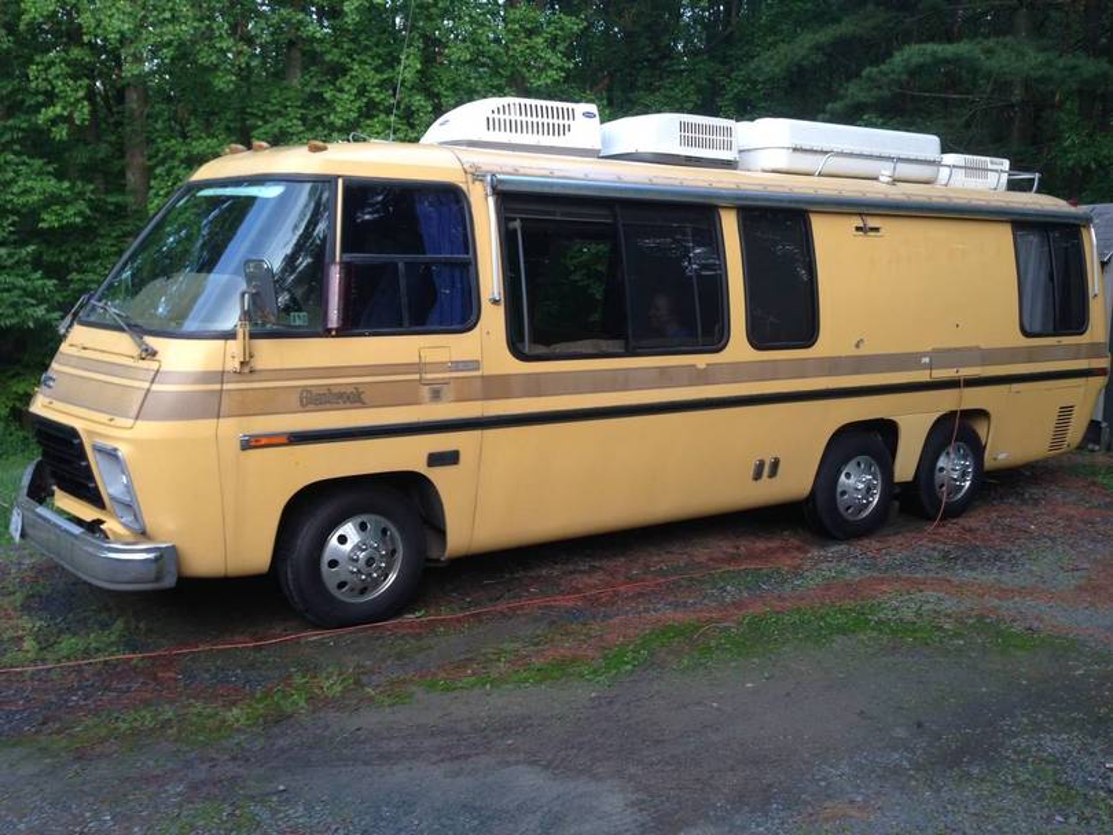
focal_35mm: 33
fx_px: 1061
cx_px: 556
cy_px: 418
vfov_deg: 43.0
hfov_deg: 55.3
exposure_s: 1/60
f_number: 2.4
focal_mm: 4.13
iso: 64
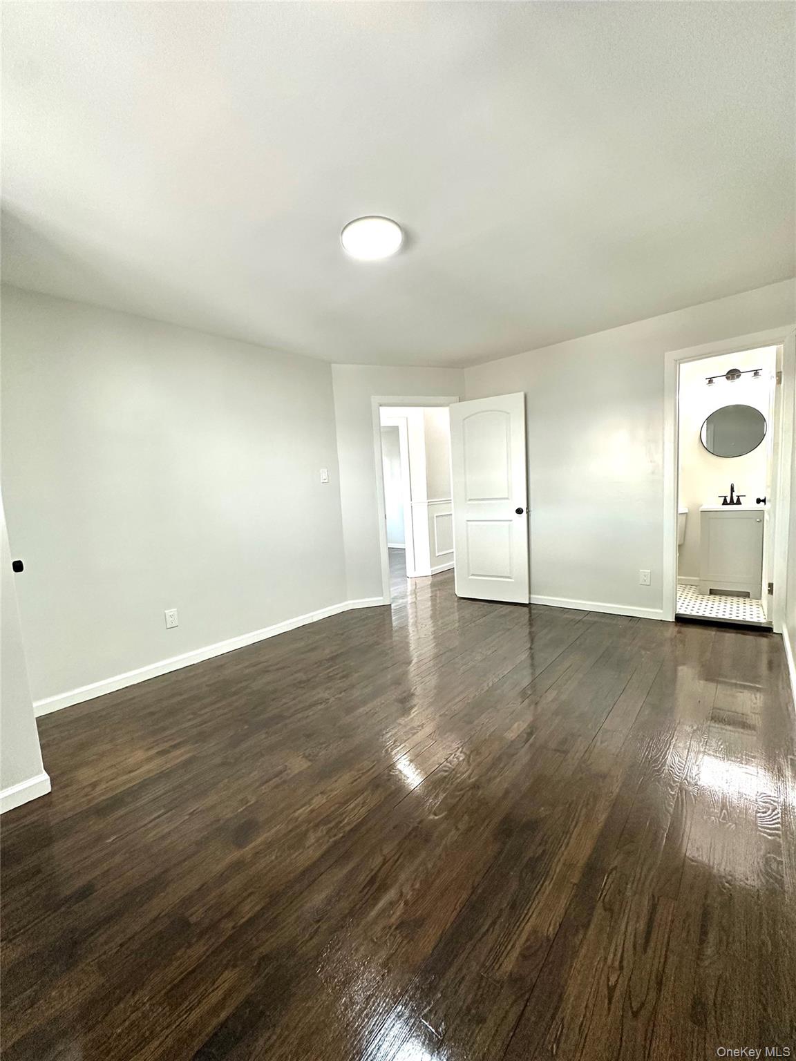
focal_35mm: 14
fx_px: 429
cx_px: 398
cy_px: 530
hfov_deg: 85.7
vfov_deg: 102.1
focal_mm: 2.22
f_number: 2.2
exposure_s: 1/120
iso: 250
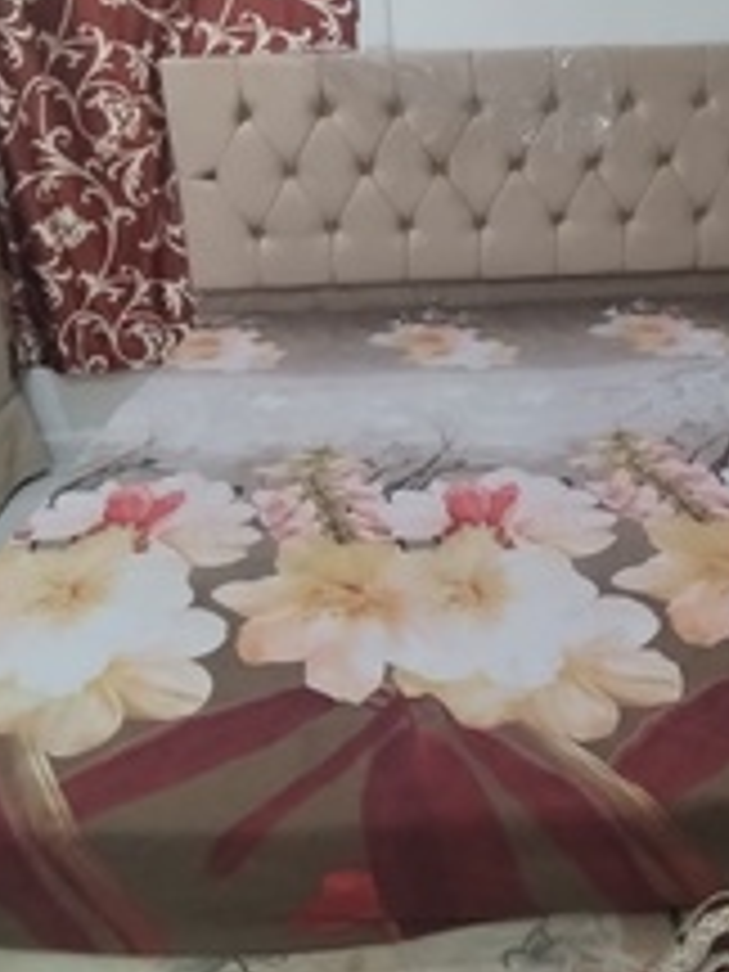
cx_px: 484
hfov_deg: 39.2
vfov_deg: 51.0
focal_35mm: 36
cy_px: 389
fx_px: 1011
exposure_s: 1/50
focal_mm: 1.42
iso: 209
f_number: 2.2
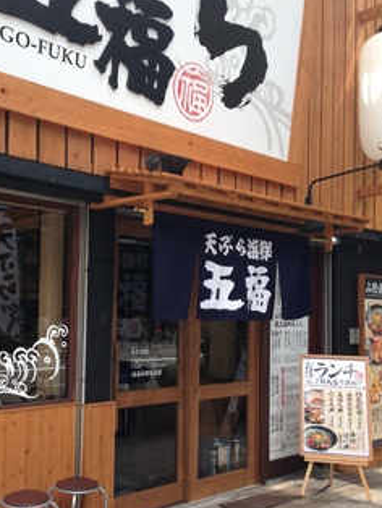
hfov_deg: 34.3
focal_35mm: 42
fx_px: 617
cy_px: 293
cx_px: 159
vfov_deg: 44.6
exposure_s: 1/401
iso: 50
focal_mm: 4.12
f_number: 2.4
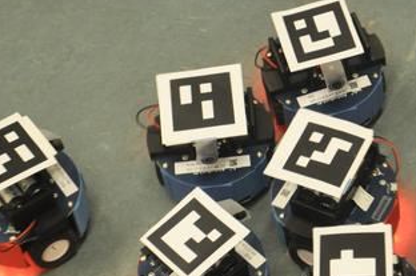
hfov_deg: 13.8
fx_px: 1708
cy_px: 169
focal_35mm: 148
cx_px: 327
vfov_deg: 9.2
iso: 800
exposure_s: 1/50
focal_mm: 44
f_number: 5.3
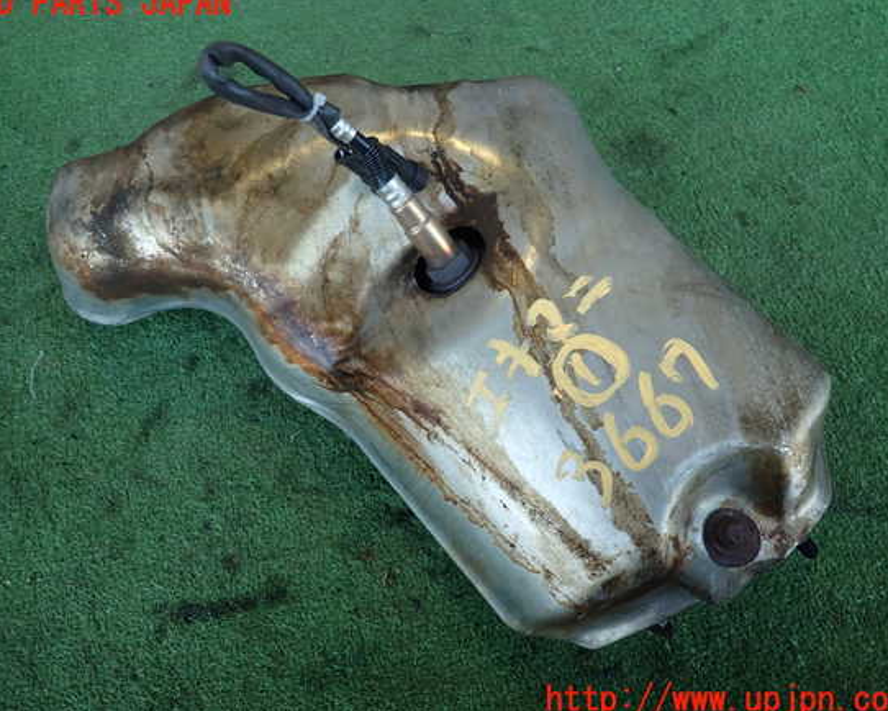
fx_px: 710
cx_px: 424
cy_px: 352
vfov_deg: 53.2
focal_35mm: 27
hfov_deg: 64.0
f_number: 2
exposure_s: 1/80
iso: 100
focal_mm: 4.5
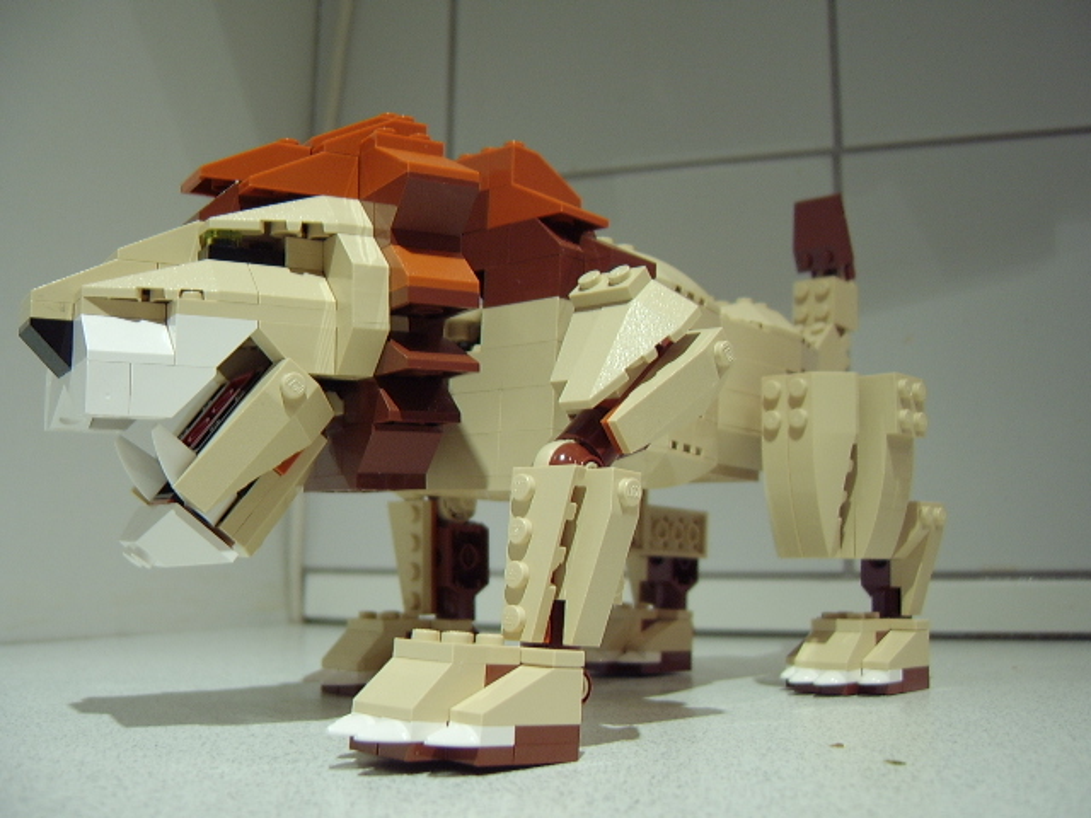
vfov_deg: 45.4
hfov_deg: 58.4
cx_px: 546
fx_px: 977
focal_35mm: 31
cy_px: 409
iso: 100
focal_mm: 8.13
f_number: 2.7
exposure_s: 1/12
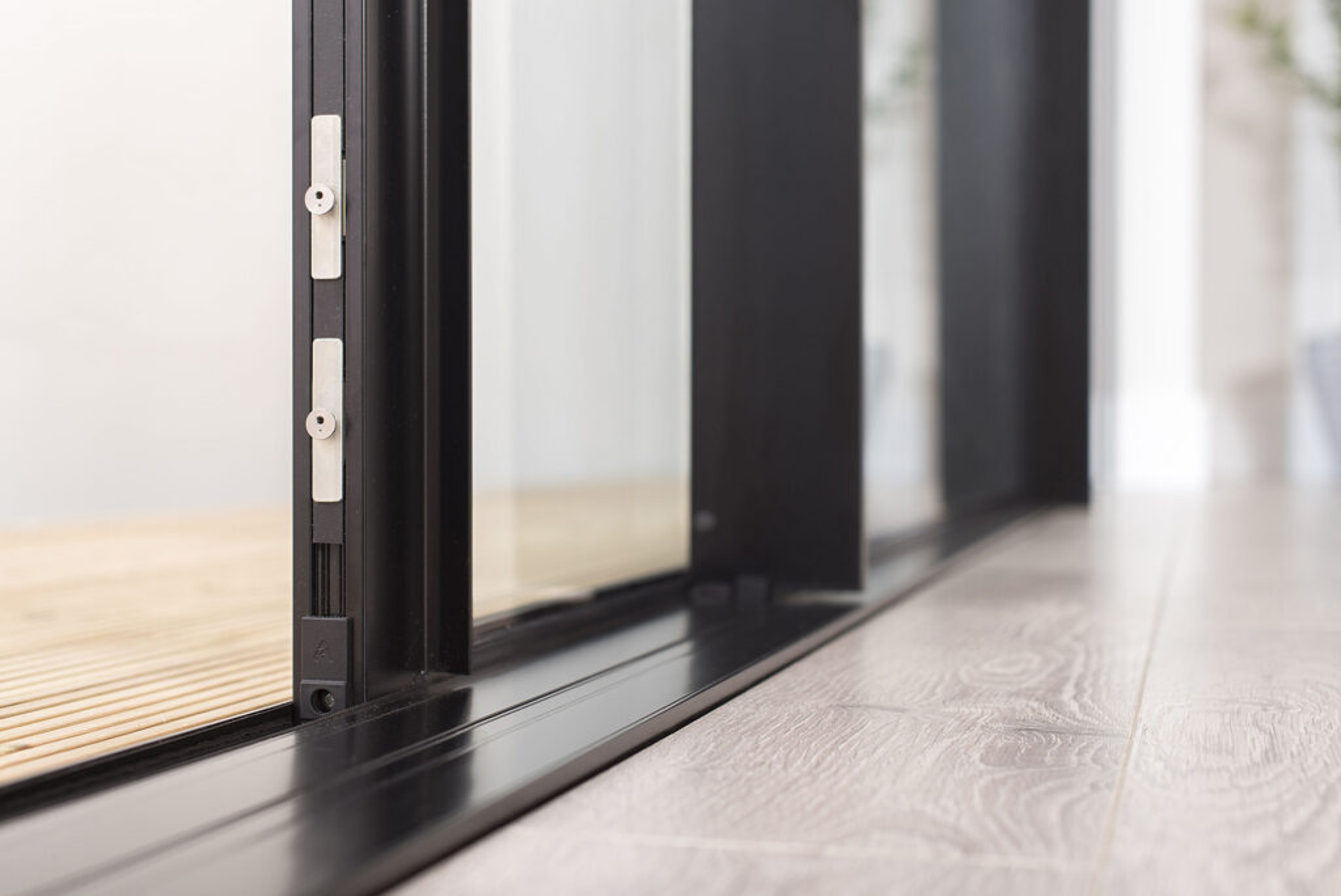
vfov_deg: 27.0
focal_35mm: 50
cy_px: 448
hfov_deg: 39.6
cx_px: 670
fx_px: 1863
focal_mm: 50
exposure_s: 1/160
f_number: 4
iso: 100
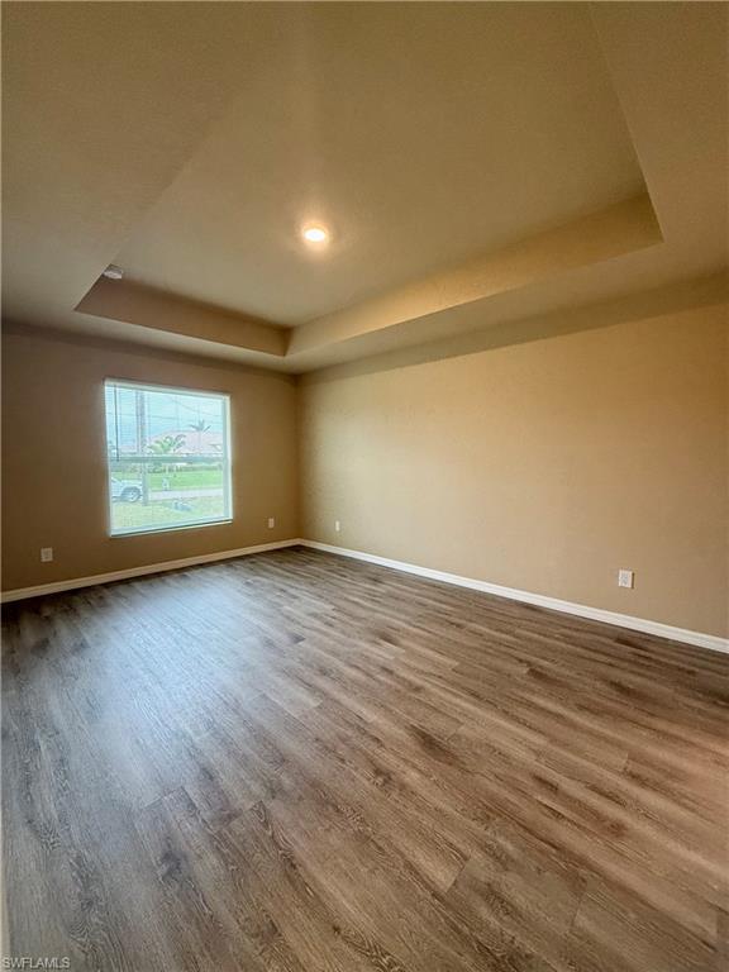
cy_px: 486
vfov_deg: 102.1
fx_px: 393
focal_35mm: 14
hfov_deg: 85.7
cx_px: 364
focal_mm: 2.22
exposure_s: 1/120
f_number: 2.2
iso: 400
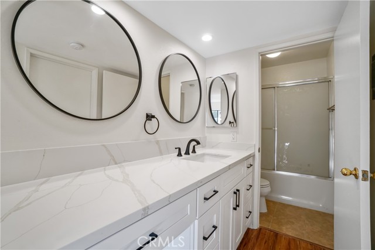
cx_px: 188
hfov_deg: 100.4
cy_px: 125
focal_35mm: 15
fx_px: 156
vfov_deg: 77.4
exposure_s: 1/40
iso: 400
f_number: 9
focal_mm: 10
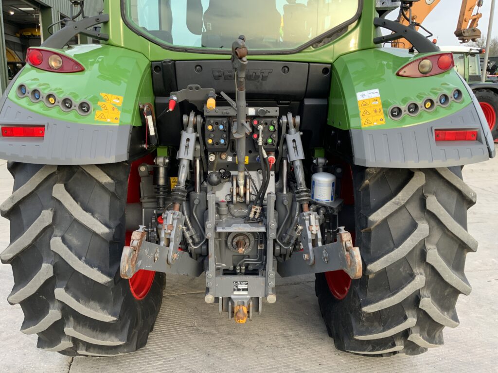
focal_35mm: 29
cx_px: 249
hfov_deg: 61.7
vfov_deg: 48.2
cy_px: 186
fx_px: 417
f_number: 1.8
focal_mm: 3
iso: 50
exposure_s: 1/122
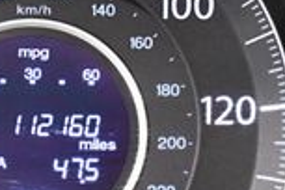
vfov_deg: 6.1
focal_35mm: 226
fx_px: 1789
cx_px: 61
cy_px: 91
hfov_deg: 9.1
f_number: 4
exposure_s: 1/60
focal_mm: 27
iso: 4500
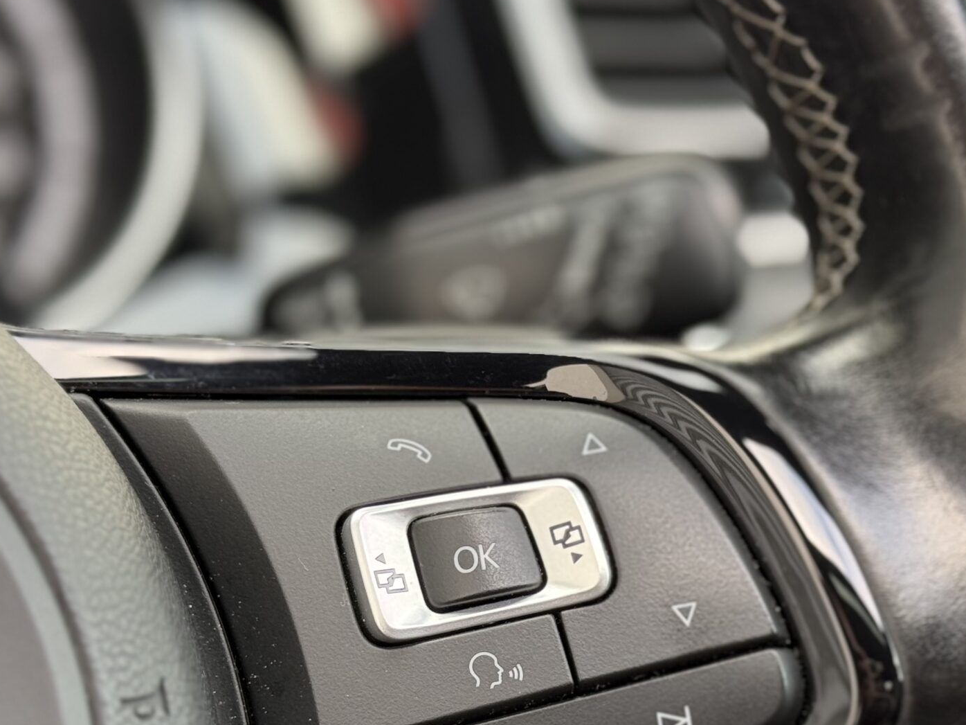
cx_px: 555
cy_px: 532
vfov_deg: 16.7
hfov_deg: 22.2
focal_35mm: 88
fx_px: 2456
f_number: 1.78
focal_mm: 6.76
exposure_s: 1/79
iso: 100
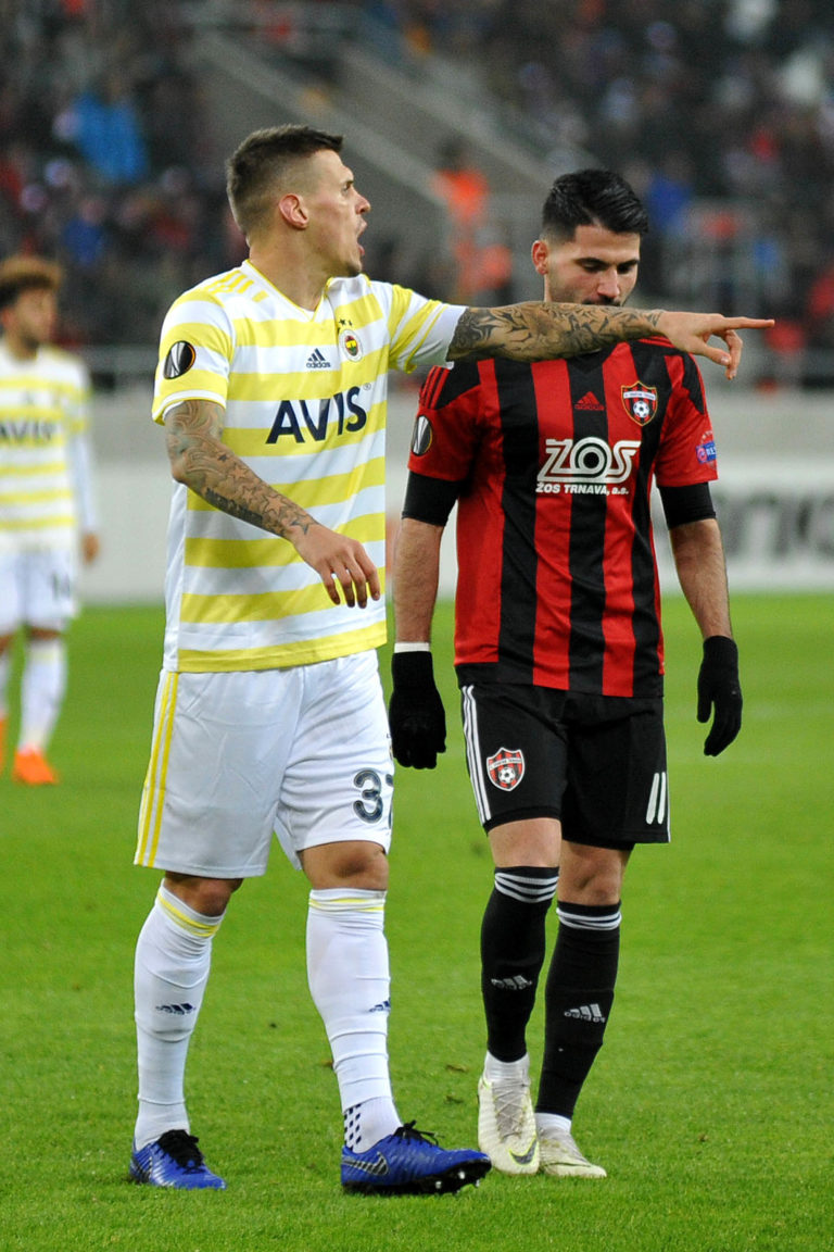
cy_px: 626
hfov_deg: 6.9
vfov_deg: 10.3
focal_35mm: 200
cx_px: 417
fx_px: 6949
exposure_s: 1/1000
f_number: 3.2
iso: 1600
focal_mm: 200
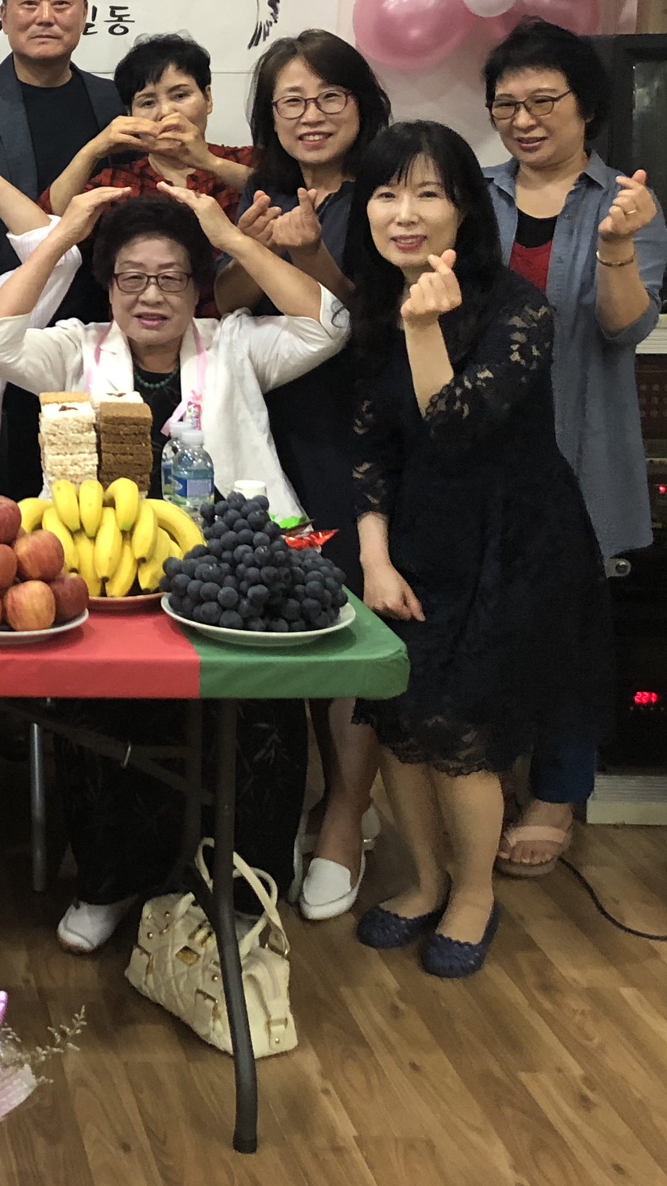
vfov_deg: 33.8
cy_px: 317
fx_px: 1918
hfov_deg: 18.3
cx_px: -221
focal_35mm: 61
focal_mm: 3.99
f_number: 1.8
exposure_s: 1/15
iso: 64
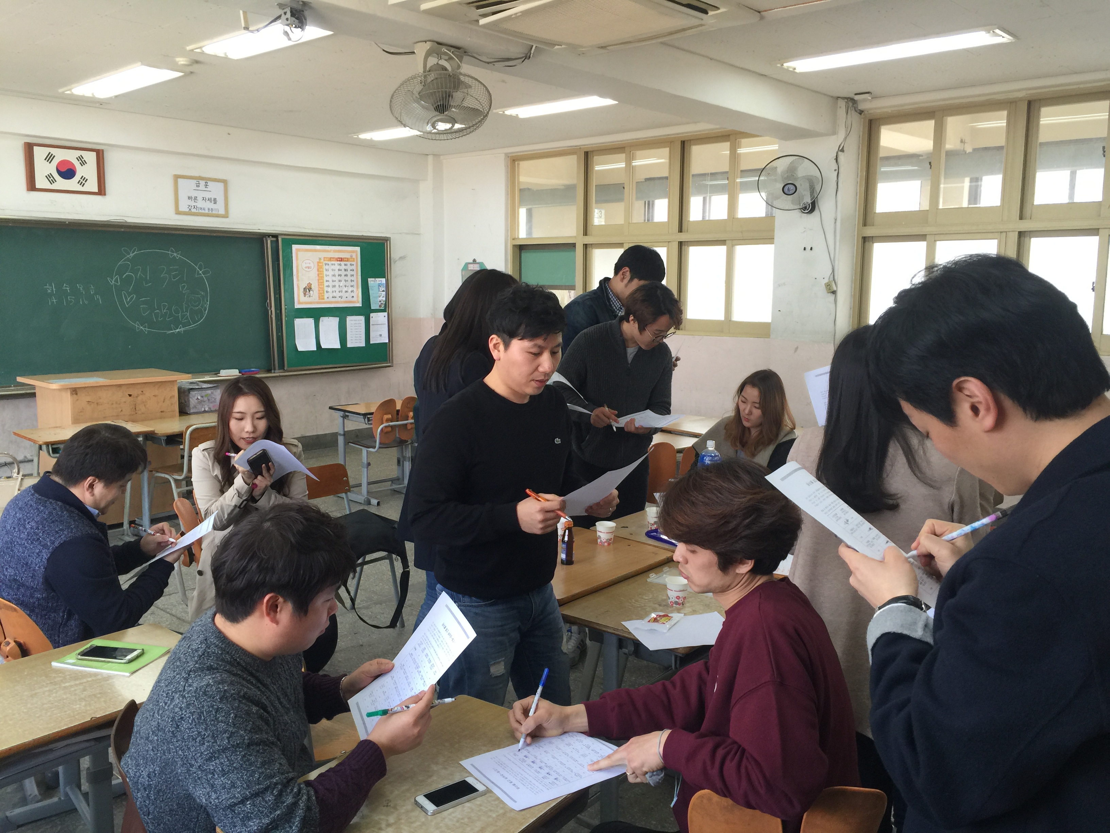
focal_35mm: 29
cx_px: 555
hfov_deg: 61.7
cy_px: 416
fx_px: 930
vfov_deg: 48.2
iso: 32
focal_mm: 4.15
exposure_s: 1/30
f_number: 2.2
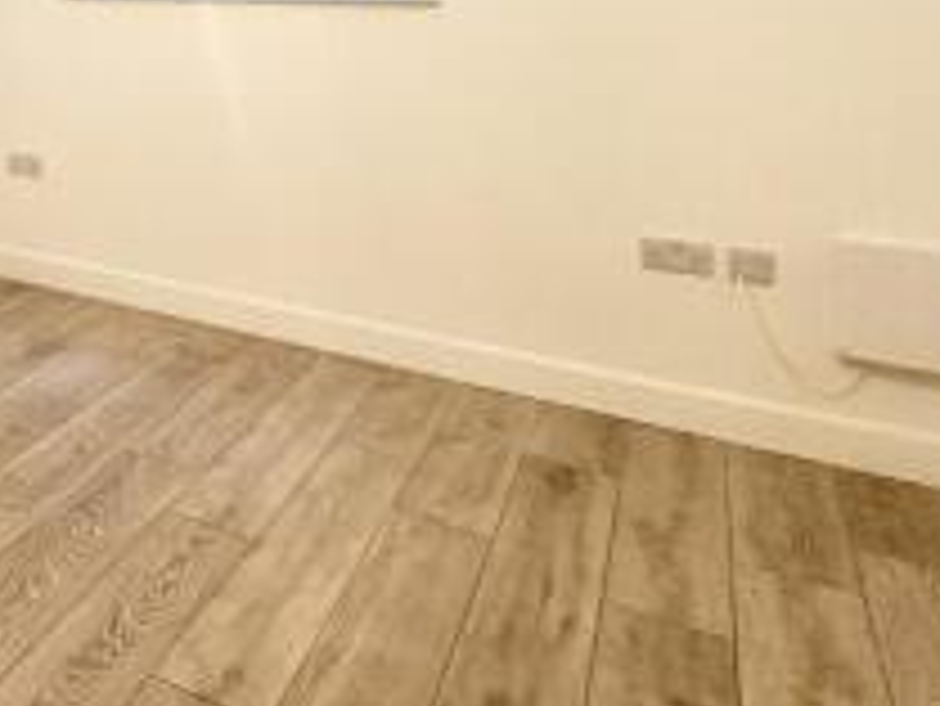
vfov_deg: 33.6
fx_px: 1060
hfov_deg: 34.3
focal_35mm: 39
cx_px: -277
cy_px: -2
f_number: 2.2
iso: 250
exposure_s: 1/50
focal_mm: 2.22
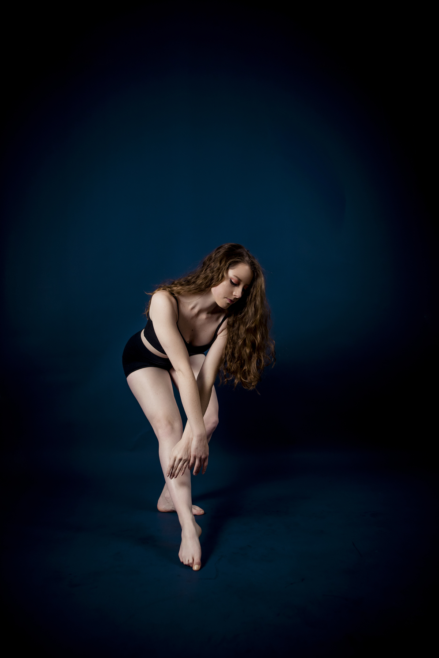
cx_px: 220
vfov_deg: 73.7
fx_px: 439
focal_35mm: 24
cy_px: 329
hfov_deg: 53.2
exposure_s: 1/200
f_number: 2.2
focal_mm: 24
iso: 500
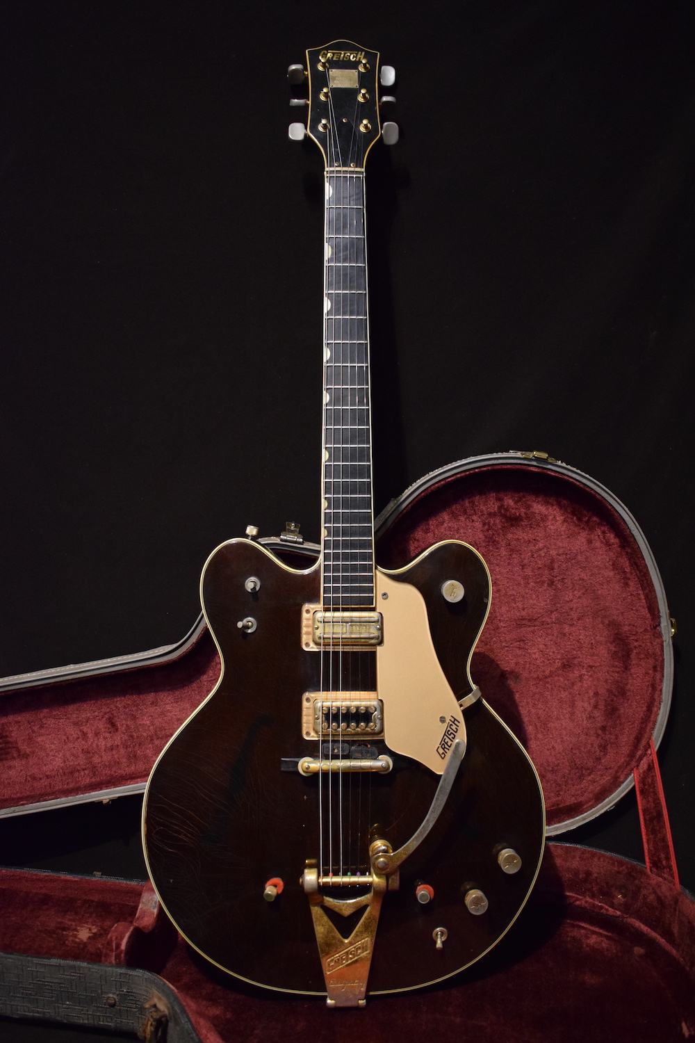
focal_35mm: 32
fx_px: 912
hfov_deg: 41.7
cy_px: 522
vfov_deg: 59.5
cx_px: 348
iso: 2500
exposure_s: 1/30
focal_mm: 21
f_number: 3.8
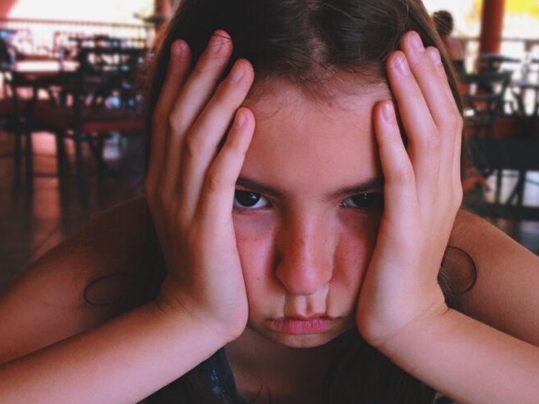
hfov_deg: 46.5
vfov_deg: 35.9
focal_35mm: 40
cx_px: 322
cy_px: 223
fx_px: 623
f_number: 2.4
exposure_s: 1/120
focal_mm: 4.12
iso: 50
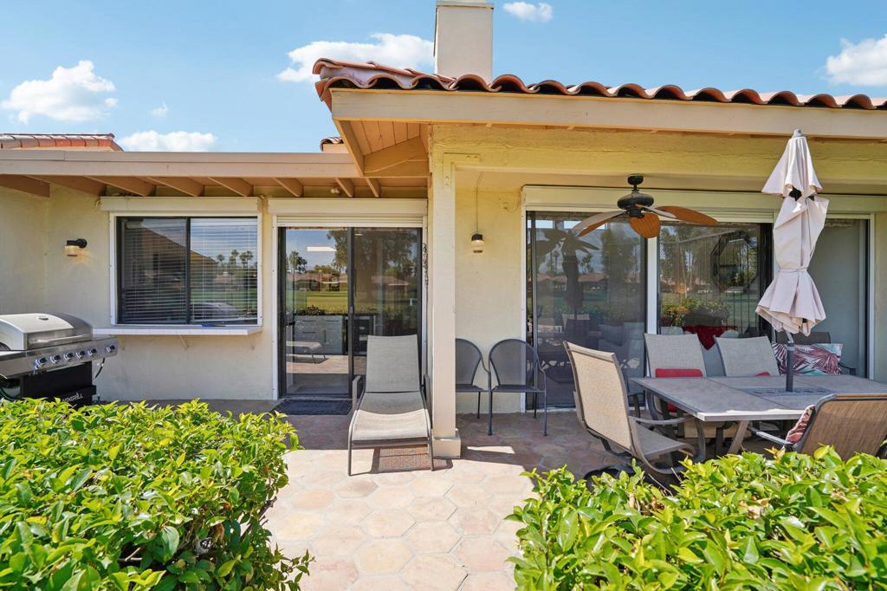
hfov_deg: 96.8
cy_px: 296
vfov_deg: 73.7
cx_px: 444
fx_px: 394
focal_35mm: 16
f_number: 8
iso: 100
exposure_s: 1/125
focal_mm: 16
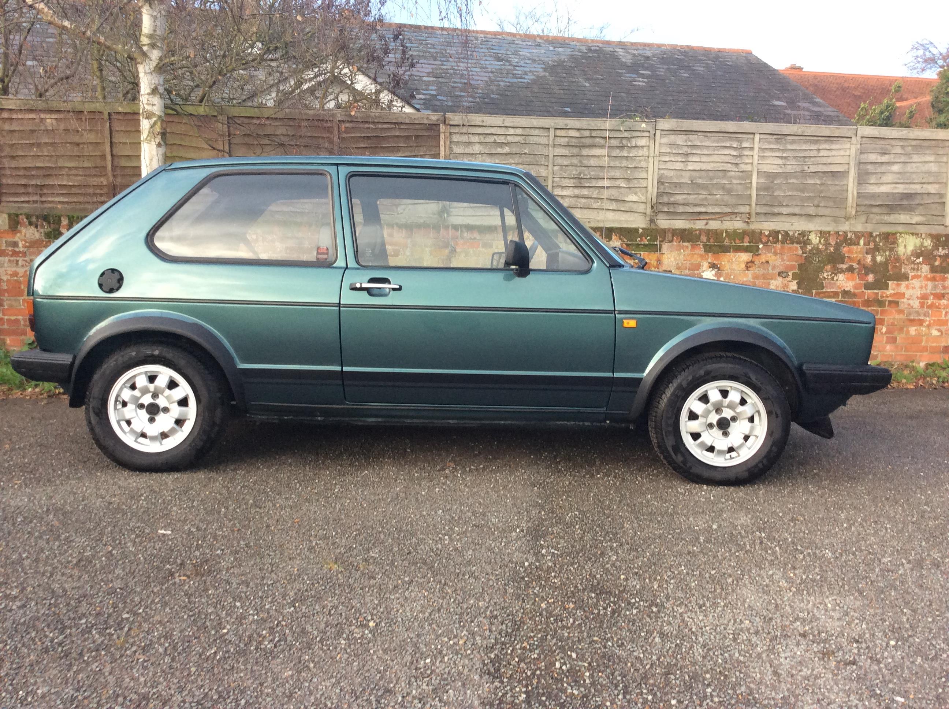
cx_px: 474
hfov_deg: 56.9
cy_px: 354
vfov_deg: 44.1
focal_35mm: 32
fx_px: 876
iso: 64
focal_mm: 3.3
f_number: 2.4
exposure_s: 1/100
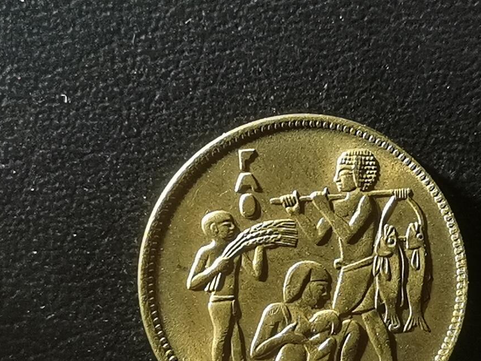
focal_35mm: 124
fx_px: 1724
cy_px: 273
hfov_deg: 15.9
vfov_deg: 11.9
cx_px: 306
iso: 64
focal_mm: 4.75
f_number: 1.8
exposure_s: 1/180
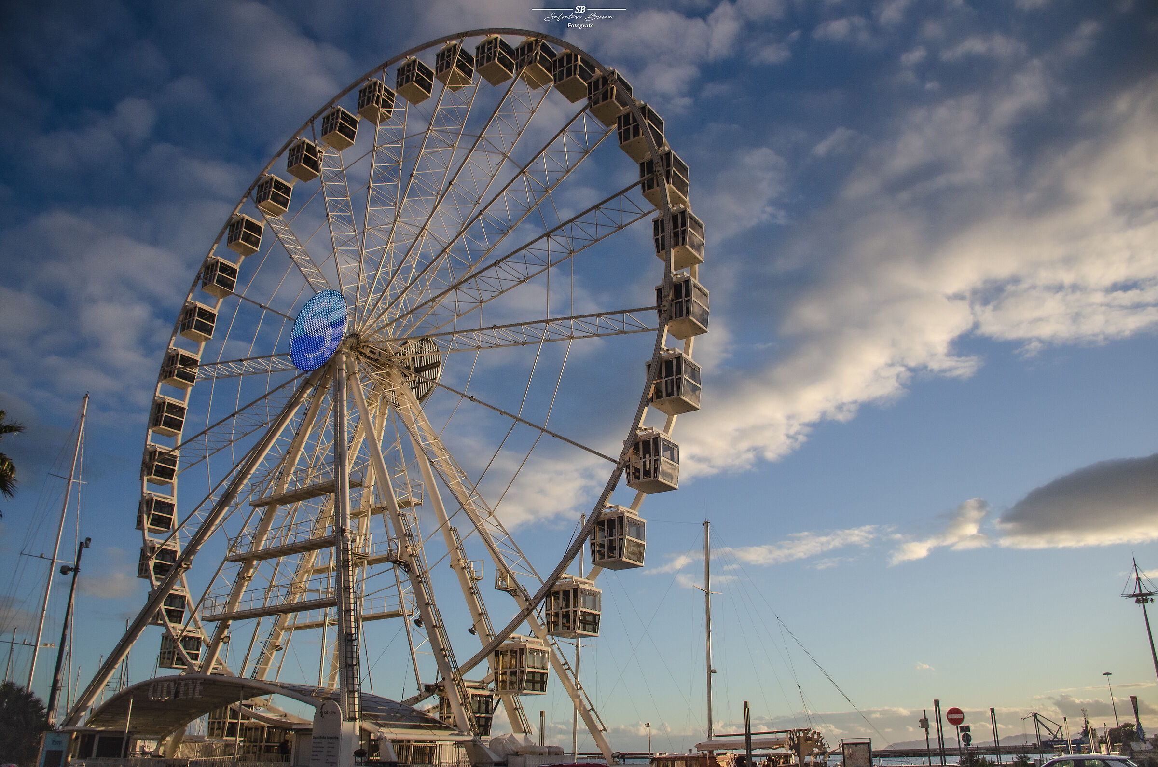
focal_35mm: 27
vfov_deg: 47.7
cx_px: 579
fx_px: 867
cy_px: 384
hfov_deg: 67.5
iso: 400
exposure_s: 1/8000
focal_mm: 18
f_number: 3.5
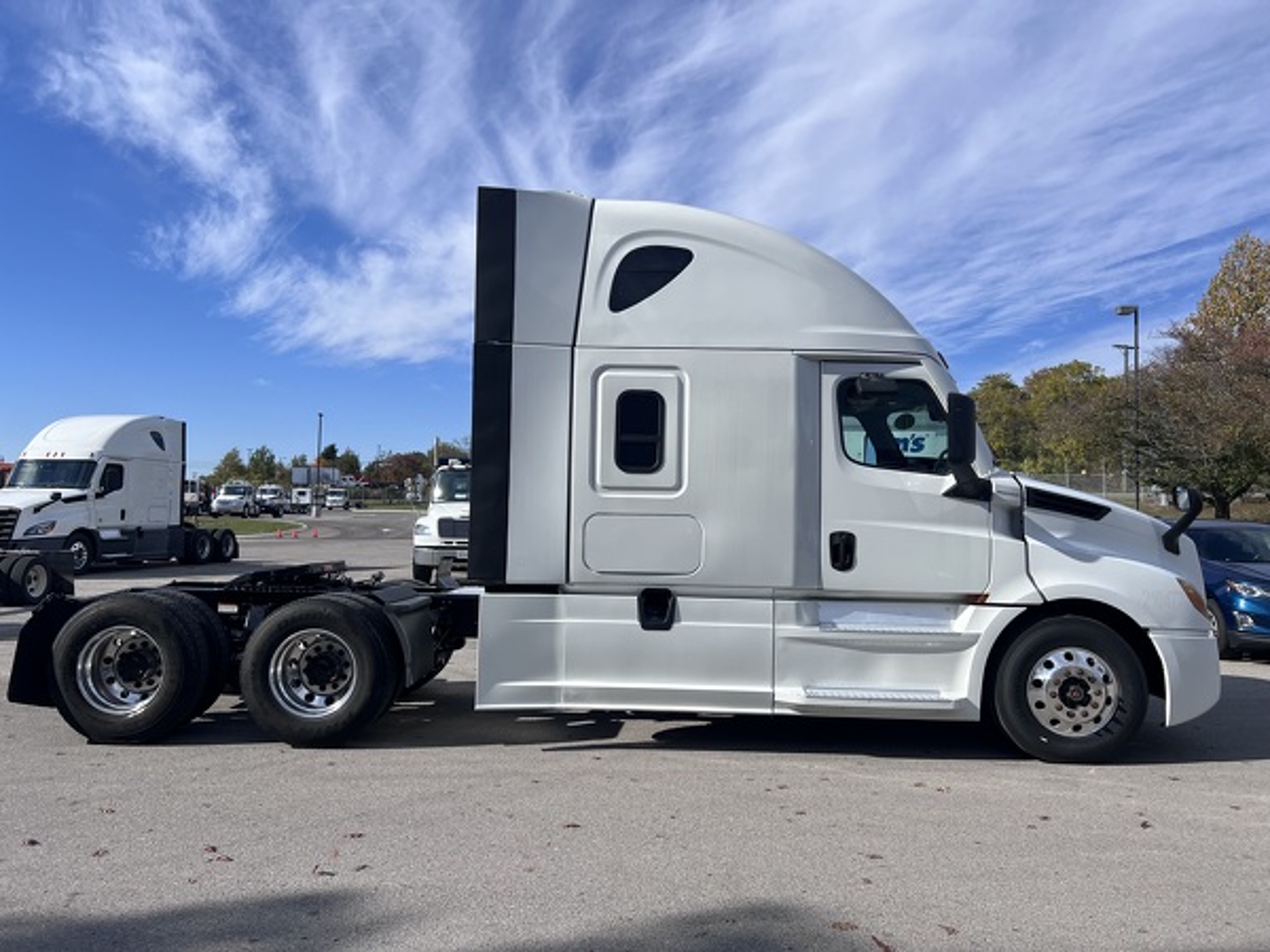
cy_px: 476
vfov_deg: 53.1
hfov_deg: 67.3
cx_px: 635
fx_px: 954
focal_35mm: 26
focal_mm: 5.7
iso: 50
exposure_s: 1/6211
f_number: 1.5
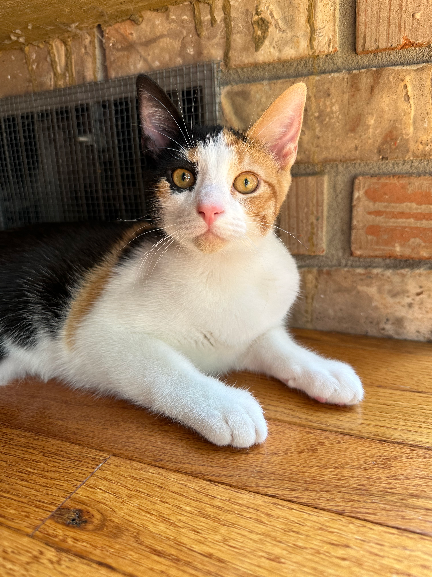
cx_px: 216
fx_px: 399
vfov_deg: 71.6
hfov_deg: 56.8
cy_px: 288
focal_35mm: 24
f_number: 1.78
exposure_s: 1/156
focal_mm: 6.86
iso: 64
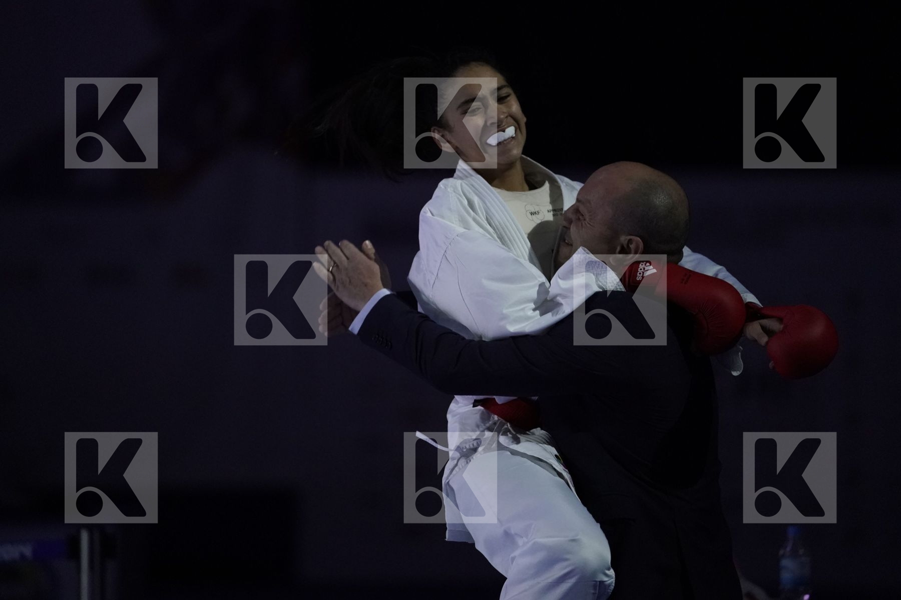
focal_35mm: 200
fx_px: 5005
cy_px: 300
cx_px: 450
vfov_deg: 6.9
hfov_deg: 10.3
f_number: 2.8
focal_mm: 200
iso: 6400
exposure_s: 1/1000
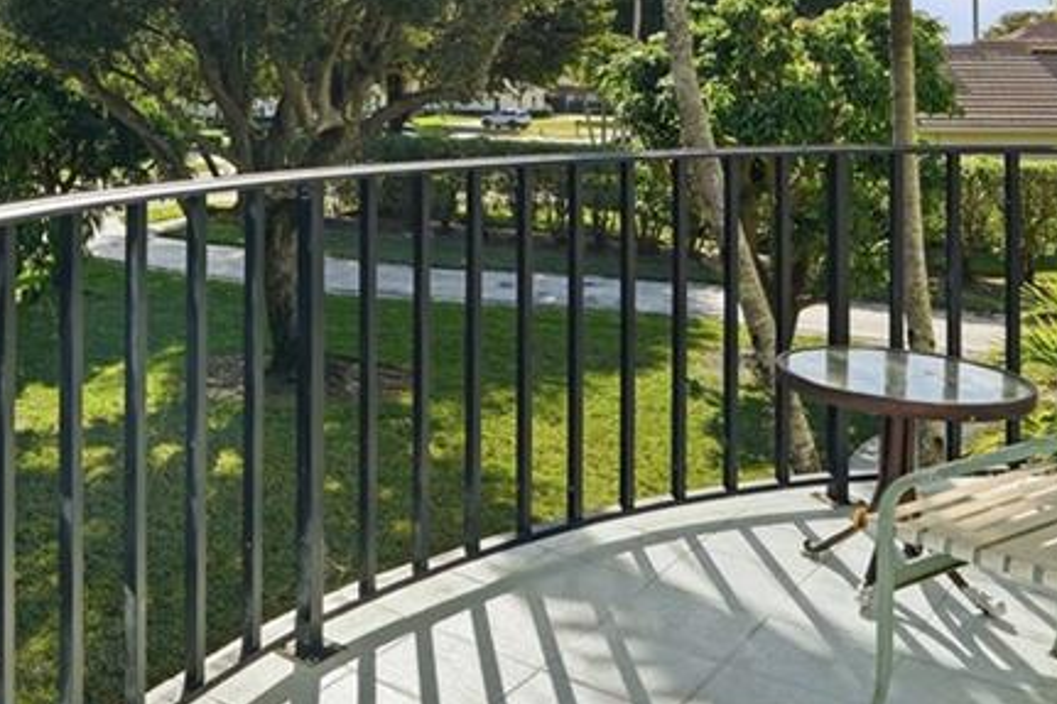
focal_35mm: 38
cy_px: 72
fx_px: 1115
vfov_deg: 33.2
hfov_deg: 47.8
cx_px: 206
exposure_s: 1/4000
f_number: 9
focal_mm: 16
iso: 400
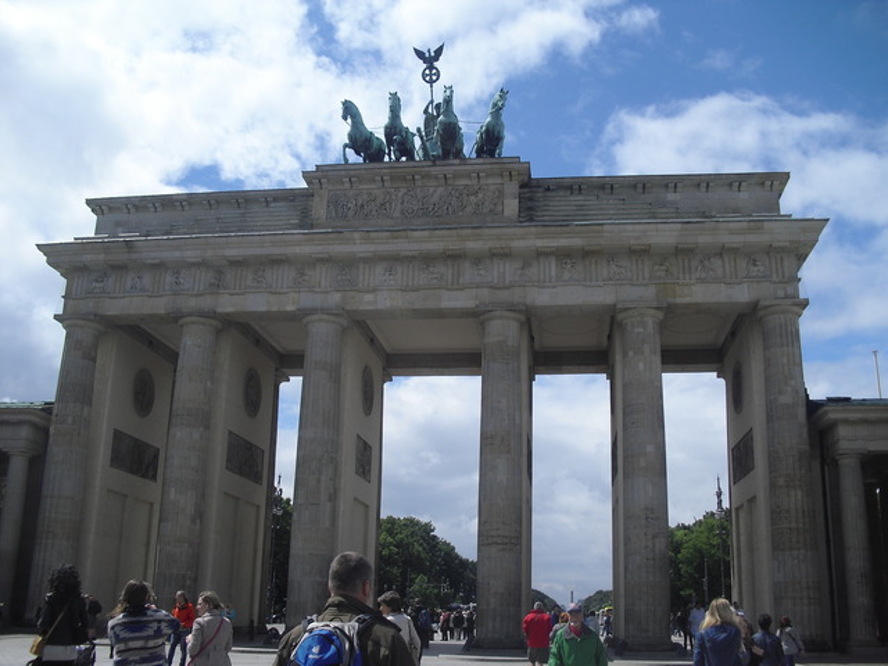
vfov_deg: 39.7
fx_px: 924
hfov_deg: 51.4
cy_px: 333
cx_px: 444
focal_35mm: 36
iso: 64
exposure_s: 1/250
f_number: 7.8
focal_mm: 6.3
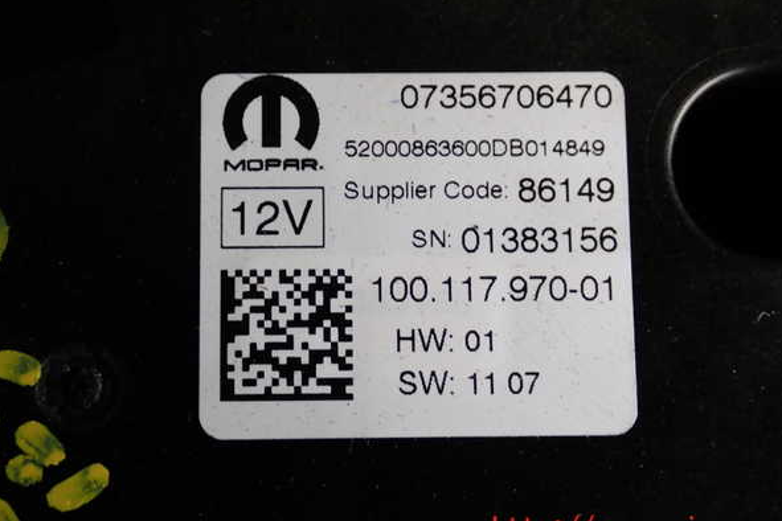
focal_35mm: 57
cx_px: 394
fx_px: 1238
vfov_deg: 23.8
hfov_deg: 35.1
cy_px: 249
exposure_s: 1/125
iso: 200
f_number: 3.3
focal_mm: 9.65
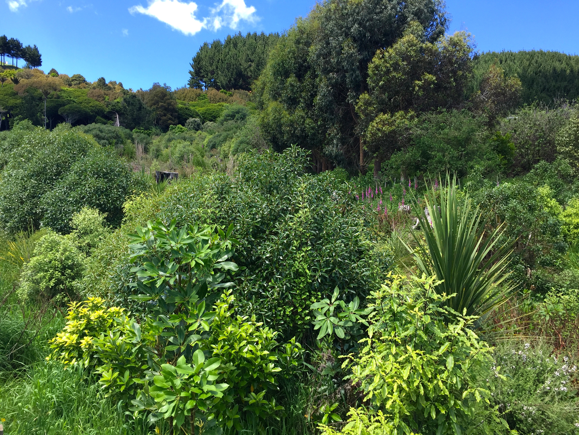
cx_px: 290
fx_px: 485
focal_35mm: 29
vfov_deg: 48.2
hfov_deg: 61.7
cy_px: 218
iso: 32
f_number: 2.2
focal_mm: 4.15
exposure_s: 1/682
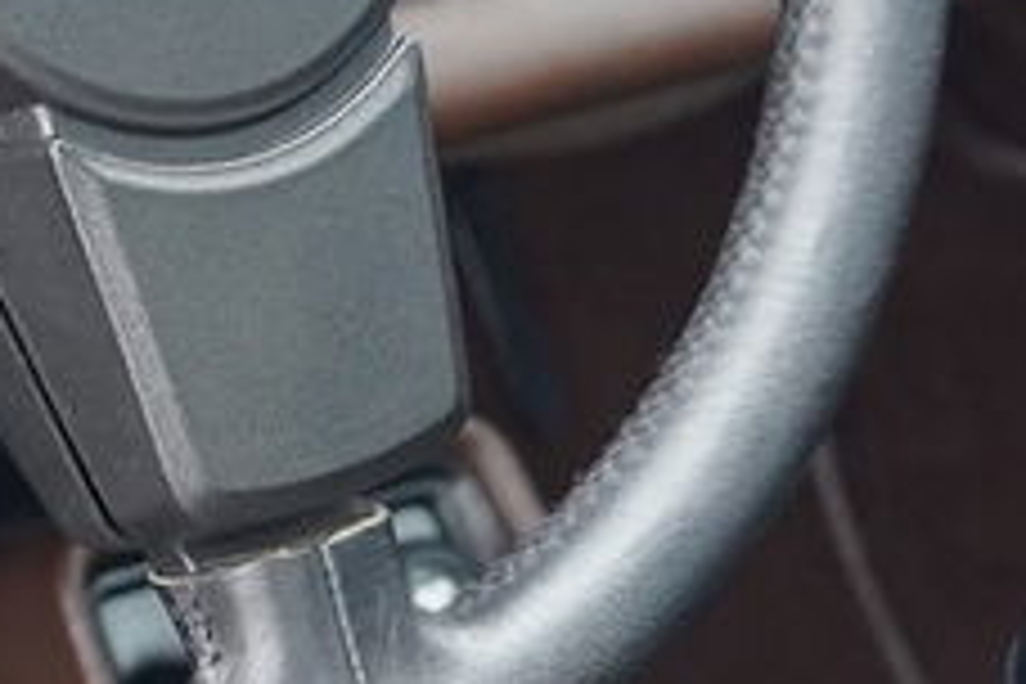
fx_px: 5130
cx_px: -27
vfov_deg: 7.5
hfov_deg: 11.3
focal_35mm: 180
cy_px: -394
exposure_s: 1/160
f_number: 4
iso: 2000
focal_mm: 27
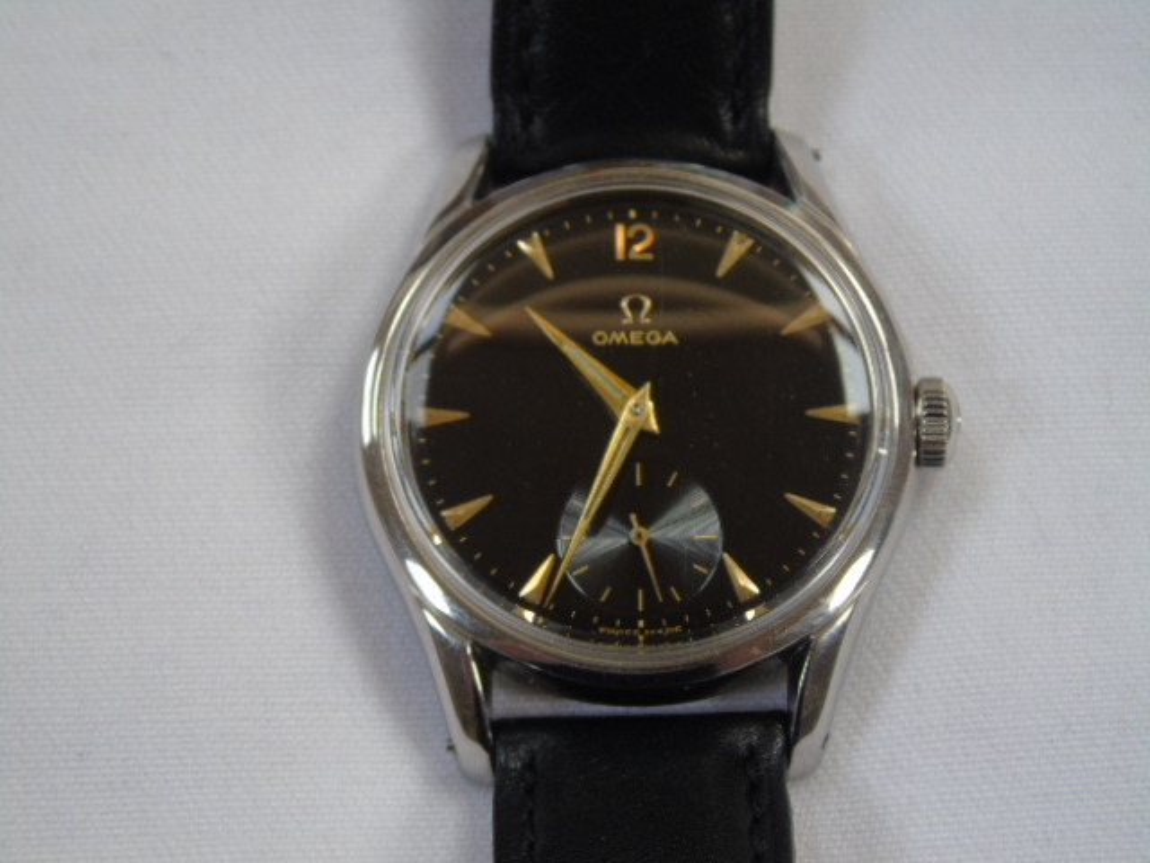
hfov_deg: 15.9
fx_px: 4119
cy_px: 432
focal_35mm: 124
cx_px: 575
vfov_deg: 12.0
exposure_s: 1/30
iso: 100
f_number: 4.6
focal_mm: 22
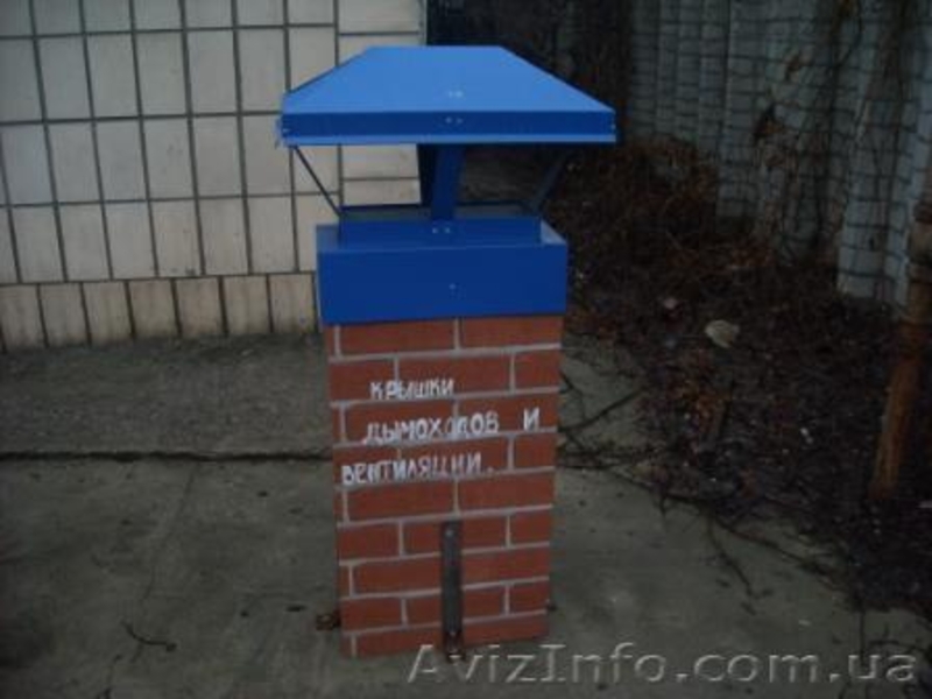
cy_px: 350
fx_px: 942
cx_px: 466
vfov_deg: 40.7
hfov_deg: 52.6
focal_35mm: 35
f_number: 2.8
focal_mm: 5.7
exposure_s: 1/60
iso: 95
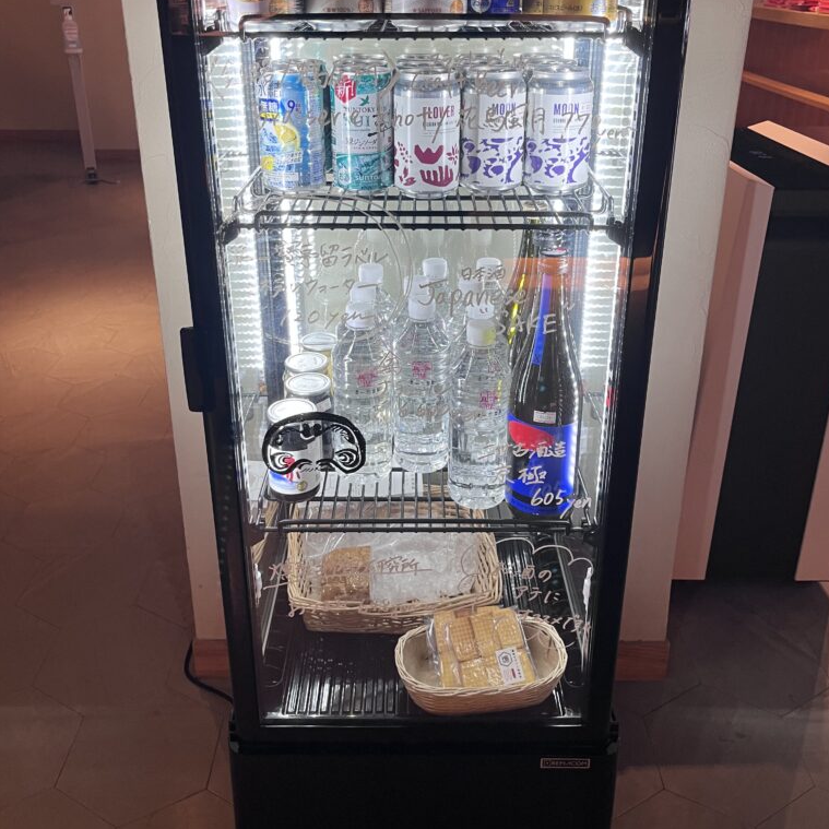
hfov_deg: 52.5
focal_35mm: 31
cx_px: 417
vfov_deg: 52.0
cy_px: 309
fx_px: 840
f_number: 1.6
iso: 80
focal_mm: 5.1
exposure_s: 1/50
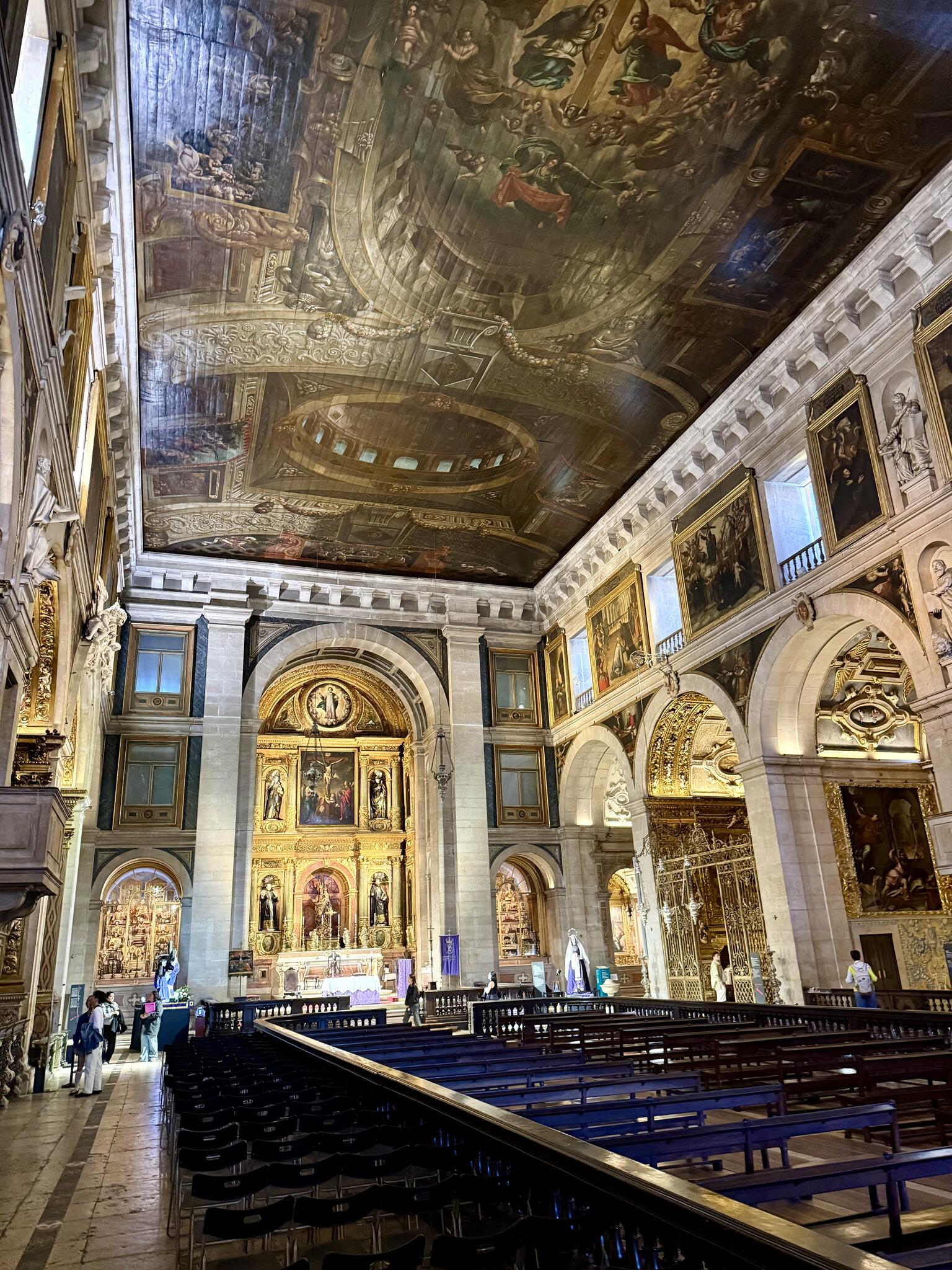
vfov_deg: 71.6
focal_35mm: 24
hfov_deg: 56.8
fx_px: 880
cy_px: 635
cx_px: 476
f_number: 1.78
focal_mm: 6.76
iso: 800
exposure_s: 1/33
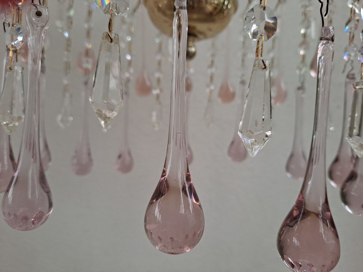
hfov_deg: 69.4
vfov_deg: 54.9
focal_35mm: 25
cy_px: 136
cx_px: 182
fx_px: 262
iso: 40
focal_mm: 4.6
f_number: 2
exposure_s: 1/120
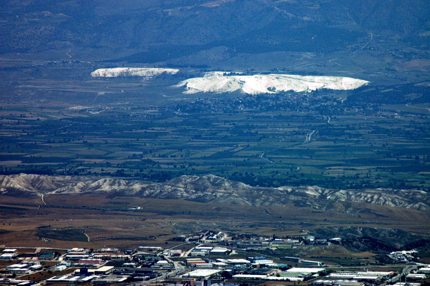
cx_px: 215
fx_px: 4296
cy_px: 143
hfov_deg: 5.7
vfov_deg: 3.8
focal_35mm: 360
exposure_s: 1/640
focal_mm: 240
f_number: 11
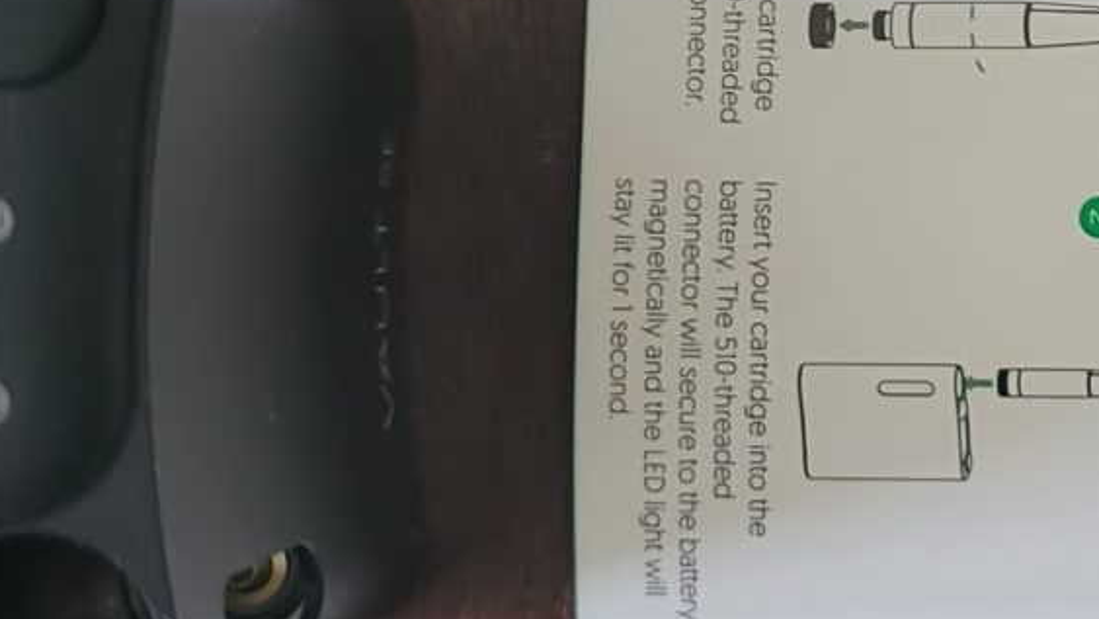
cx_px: 957
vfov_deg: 11.7
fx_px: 3002
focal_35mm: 103
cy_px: 96
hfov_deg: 20.4
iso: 640
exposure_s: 1/40
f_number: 1.8
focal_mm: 5.4
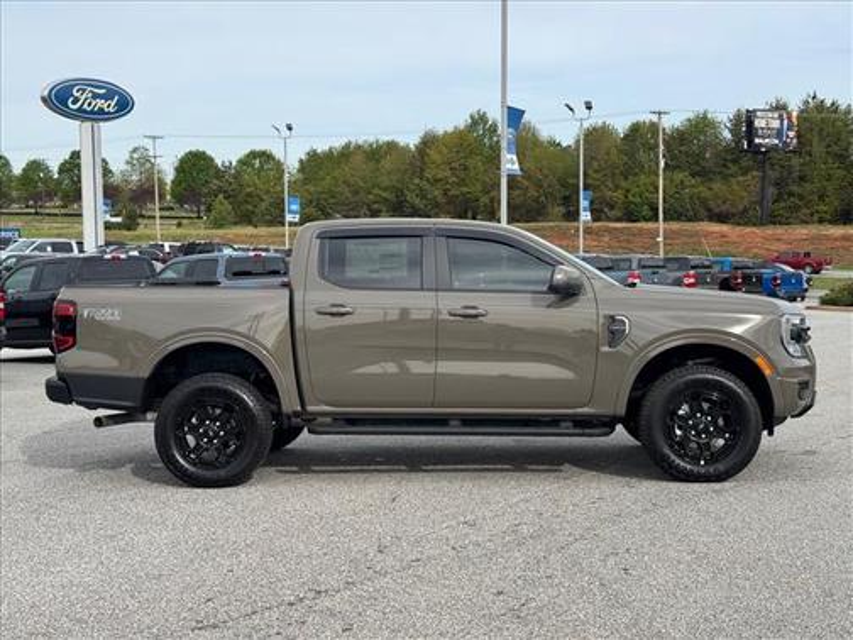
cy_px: 320
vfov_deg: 30.3
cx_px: 426
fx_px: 1183
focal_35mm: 48
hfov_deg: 39.7
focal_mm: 6.76
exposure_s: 1/2513
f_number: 1.78
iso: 64
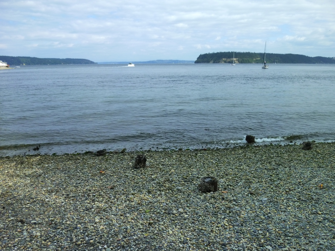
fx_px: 242
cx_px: 168
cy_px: 126
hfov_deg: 69.4
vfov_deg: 54.9
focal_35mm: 25
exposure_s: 1/640
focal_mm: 4.5
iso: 200
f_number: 3.3
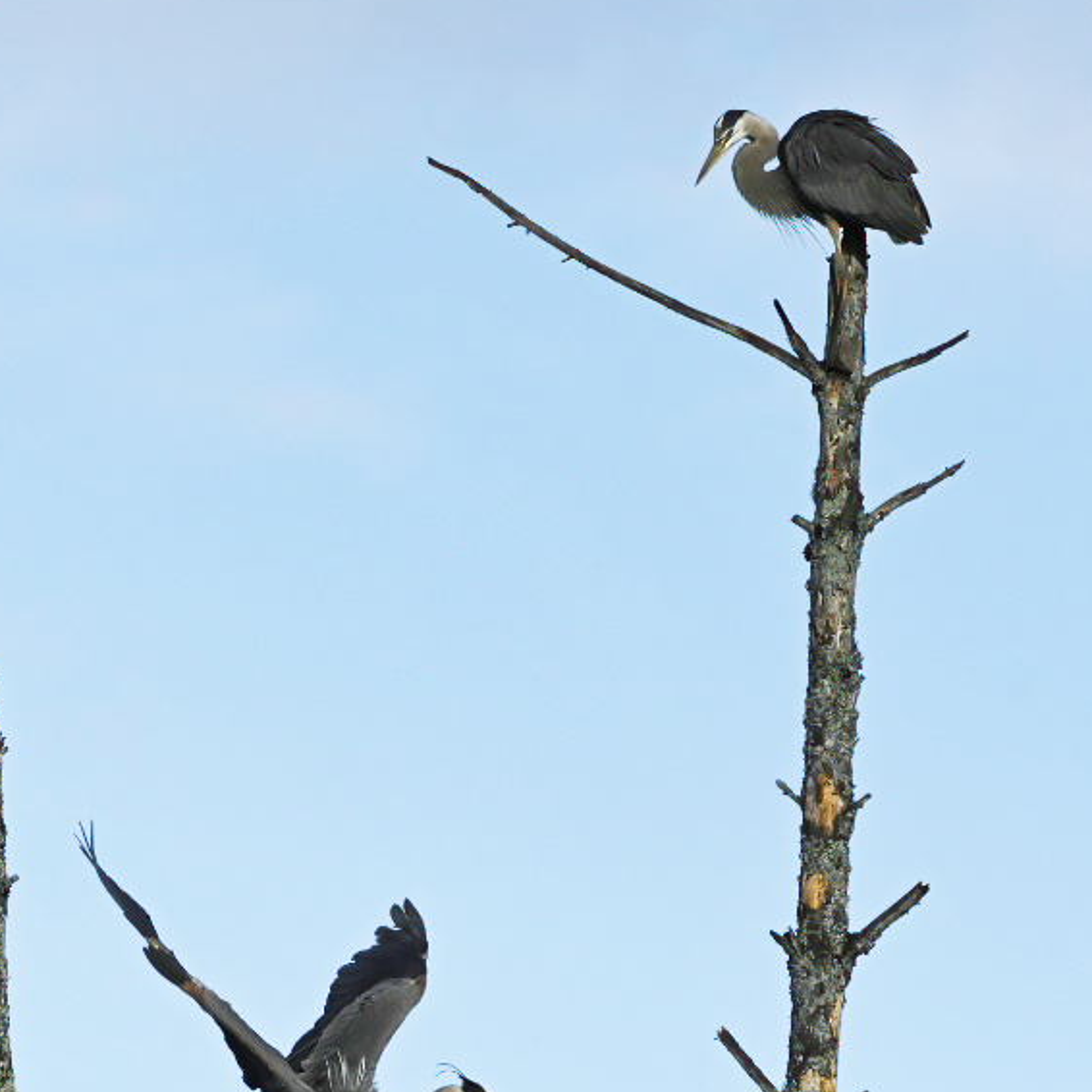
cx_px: 498
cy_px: 1004
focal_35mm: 540
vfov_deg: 3.2
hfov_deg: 3.2
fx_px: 19273
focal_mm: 300
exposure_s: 1/6400
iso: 800
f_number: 8
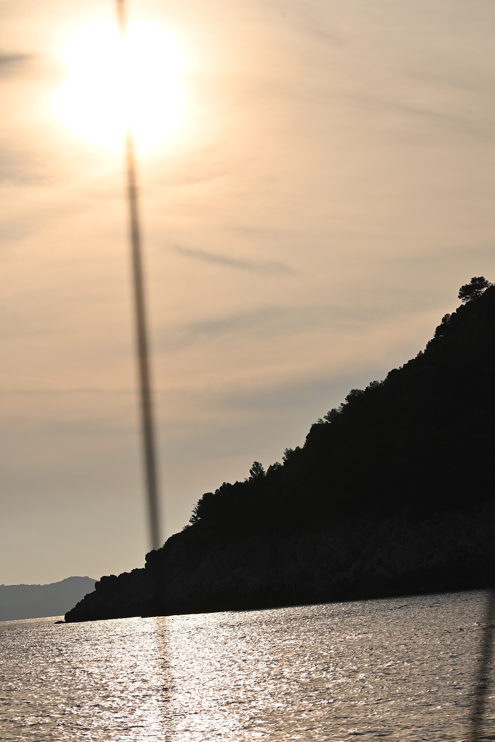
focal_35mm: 122
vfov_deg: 16.8
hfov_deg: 11.2
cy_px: 371
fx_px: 2515
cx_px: 248
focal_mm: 122
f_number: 10
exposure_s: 1/1600
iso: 100
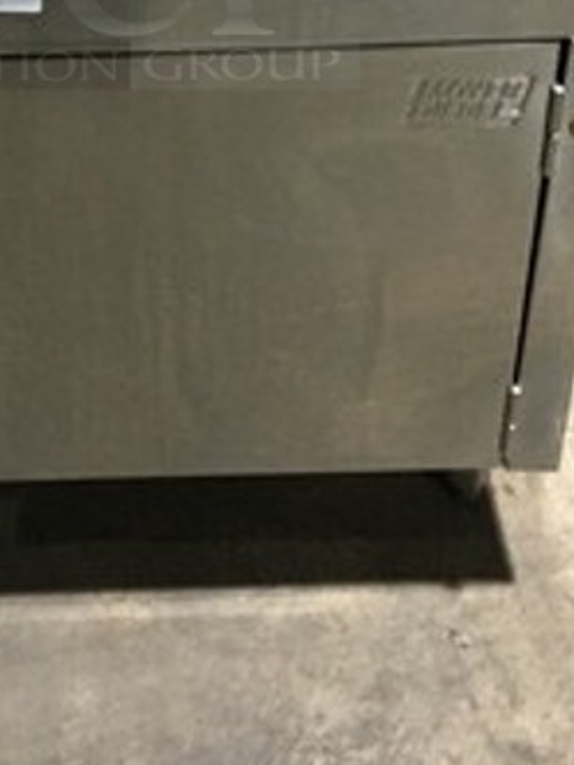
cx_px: 104
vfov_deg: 25.8
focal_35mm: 71
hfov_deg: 20.5
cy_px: -31
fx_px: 1570
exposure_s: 1/4
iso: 50
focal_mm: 4.15
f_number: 2.2
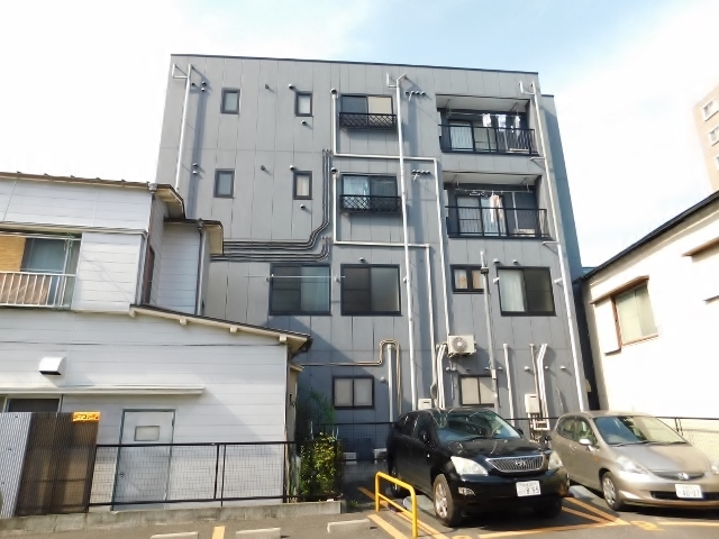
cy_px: 270
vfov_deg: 58.9
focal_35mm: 23
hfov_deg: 73.9
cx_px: 360
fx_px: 478
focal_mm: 4
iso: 125
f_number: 3
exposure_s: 1/500
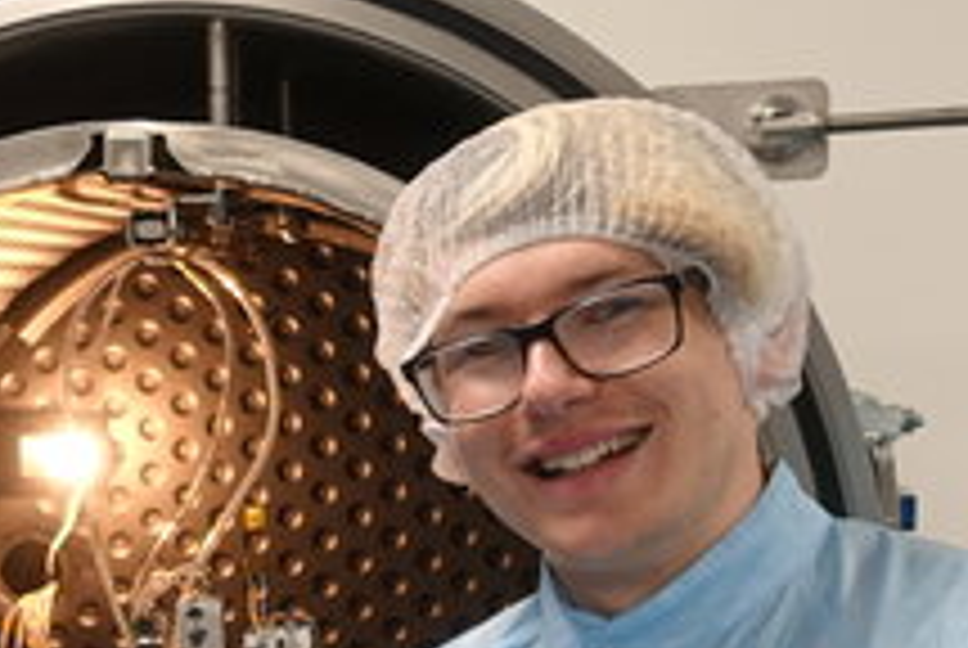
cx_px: 36
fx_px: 2881
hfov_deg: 18.6
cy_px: 981
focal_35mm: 107
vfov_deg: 12.2
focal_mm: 8.8
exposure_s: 1/30
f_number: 2.8
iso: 125
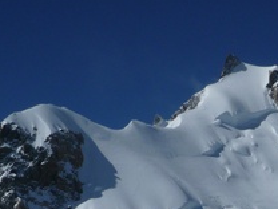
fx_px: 1020
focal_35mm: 127
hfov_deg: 14.9
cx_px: 354
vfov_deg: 11.4
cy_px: 251
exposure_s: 1/1300
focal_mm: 7.8
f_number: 8
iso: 100
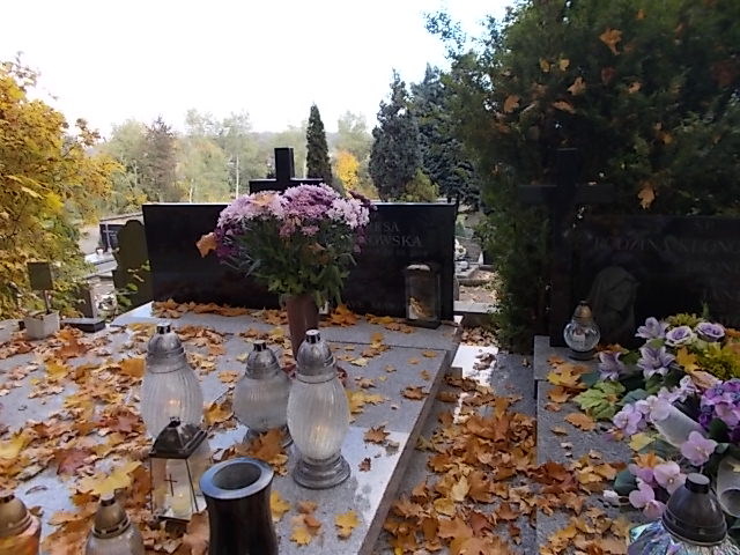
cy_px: 278
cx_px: 370
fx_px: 556
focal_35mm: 26
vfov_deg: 53.1
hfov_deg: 67.3
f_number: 3.2
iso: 80
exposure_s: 1/125
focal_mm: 4.6
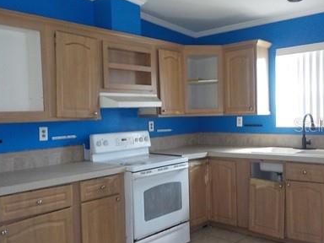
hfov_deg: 52.4
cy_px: 125
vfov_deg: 40.7
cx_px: 185
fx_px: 328
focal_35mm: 35
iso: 400
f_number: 3.3
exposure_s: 1/30
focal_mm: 4.1
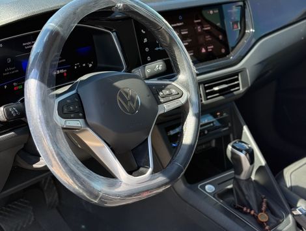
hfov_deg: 39.6
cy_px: 116
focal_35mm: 48
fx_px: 425
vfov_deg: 30.3
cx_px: 153
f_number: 1.78
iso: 100
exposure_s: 1/333
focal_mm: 6.76
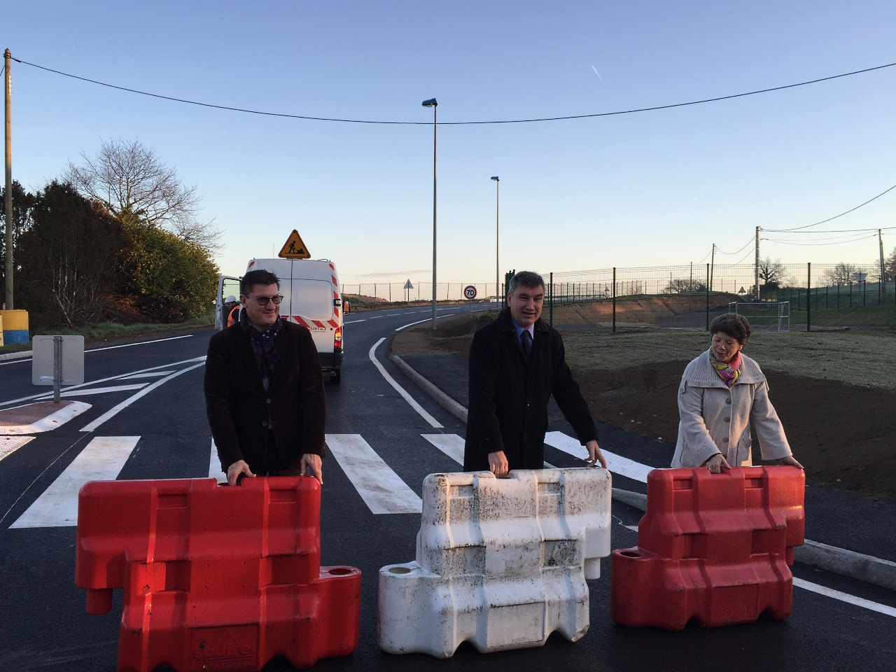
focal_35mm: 29
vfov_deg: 48.2
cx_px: 448
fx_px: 751
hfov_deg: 61.7
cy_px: 336
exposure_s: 1/363
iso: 32
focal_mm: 4.15
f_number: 2.2
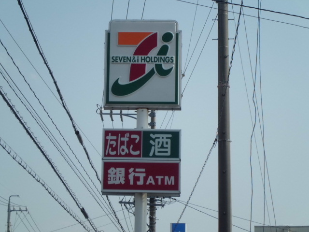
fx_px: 1160
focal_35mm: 130
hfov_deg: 15.2
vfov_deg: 11.4
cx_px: 154
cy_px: 116
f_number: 6.5
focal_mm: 23.5
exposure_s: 1/320
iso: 64
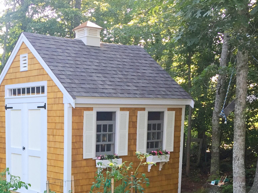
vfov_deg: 25.2
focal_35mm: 56
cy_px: 179
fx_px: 417
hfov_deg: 33.1
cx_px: 42
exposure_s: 1/120
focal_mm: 4.15
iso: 50
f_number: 2.2
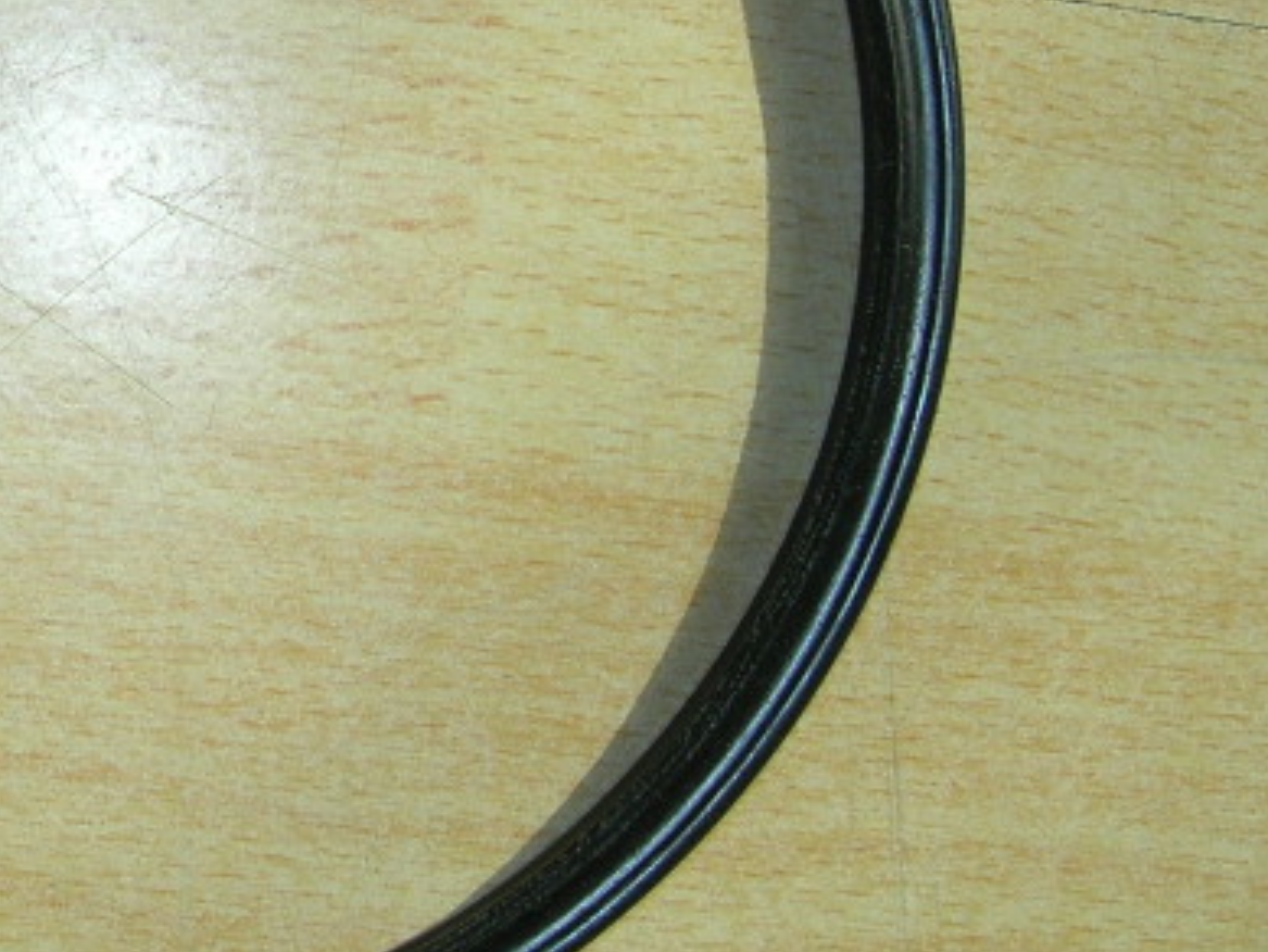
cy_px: 147
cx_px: -55
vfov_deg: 14.7
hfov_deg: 19.0
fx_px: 3664
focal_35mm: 100
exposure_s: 1/246
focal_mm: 7.8
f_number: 4.8
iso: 64
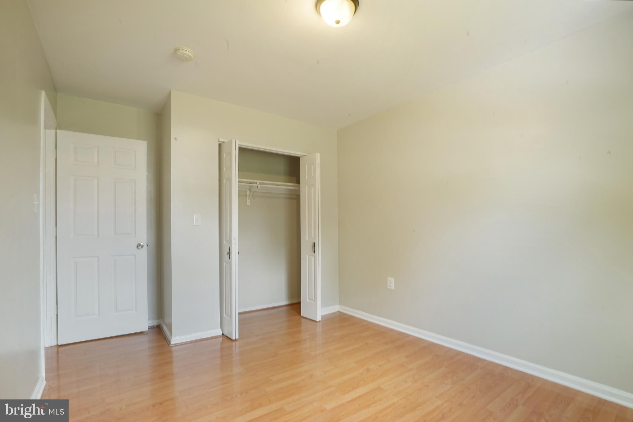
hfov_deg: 96.7
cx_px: 316
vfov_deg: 73.7
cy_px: 211
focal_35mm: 16
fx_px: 281
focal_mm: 16
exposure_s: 1/1.6
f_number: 22
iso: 500
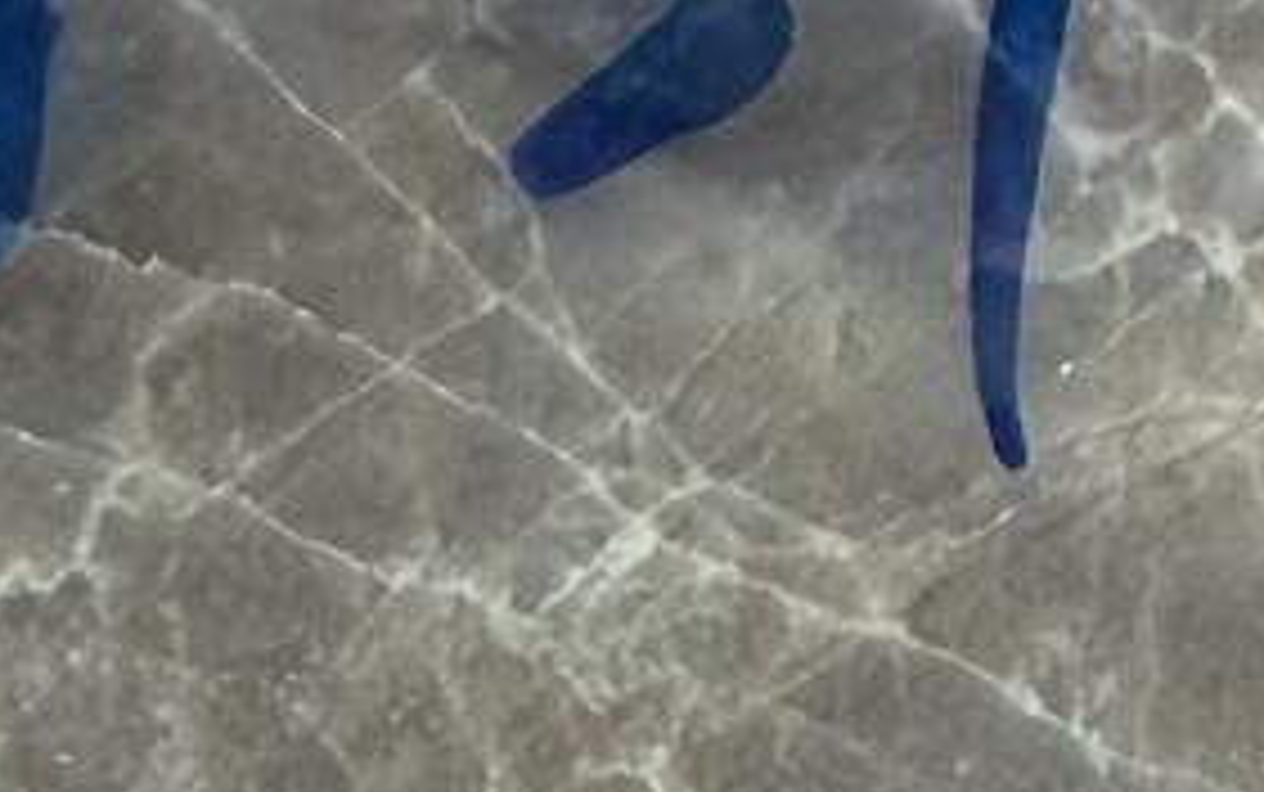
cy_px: 986
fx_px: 5618
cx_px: 63
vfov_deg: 8.0
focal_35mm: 163
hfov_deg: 12.7
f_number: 2.2
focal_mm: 2.22
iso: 160
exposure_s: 1/99
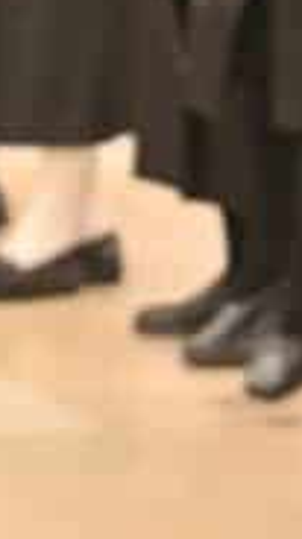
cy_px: -88
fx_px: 4344
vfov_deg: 7.1
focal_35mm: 304
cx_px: -186
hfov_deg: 4.0
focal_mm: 52
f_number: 4
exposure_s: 1/160
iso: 1000
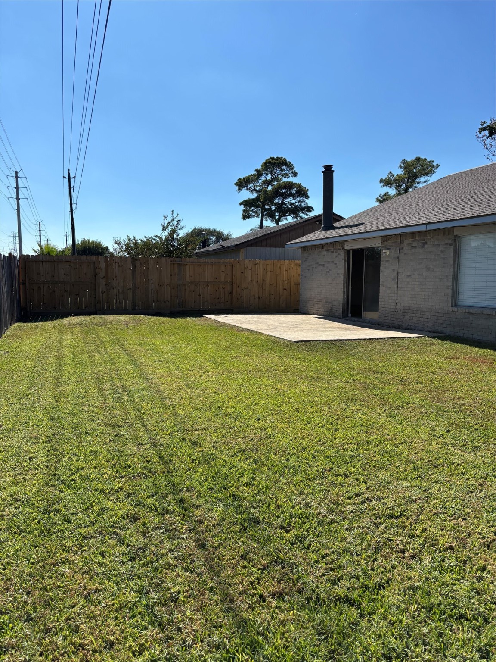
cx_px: 248
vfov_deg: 67.3
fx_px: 497
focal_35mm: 26
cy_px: 331
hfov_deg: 53.1
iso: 50
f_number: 1.6
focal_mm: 5.96
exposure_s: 1/4425
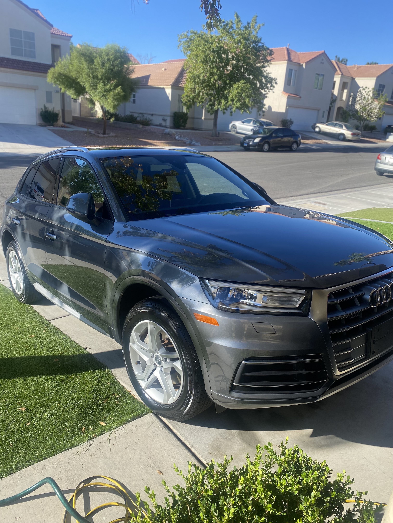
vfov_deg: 67.3
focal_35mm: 26
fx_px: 394
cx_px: 196
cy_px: 262
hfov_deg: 53.1
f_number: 1.8
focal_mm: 4.25
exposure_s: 1/1135
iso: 32
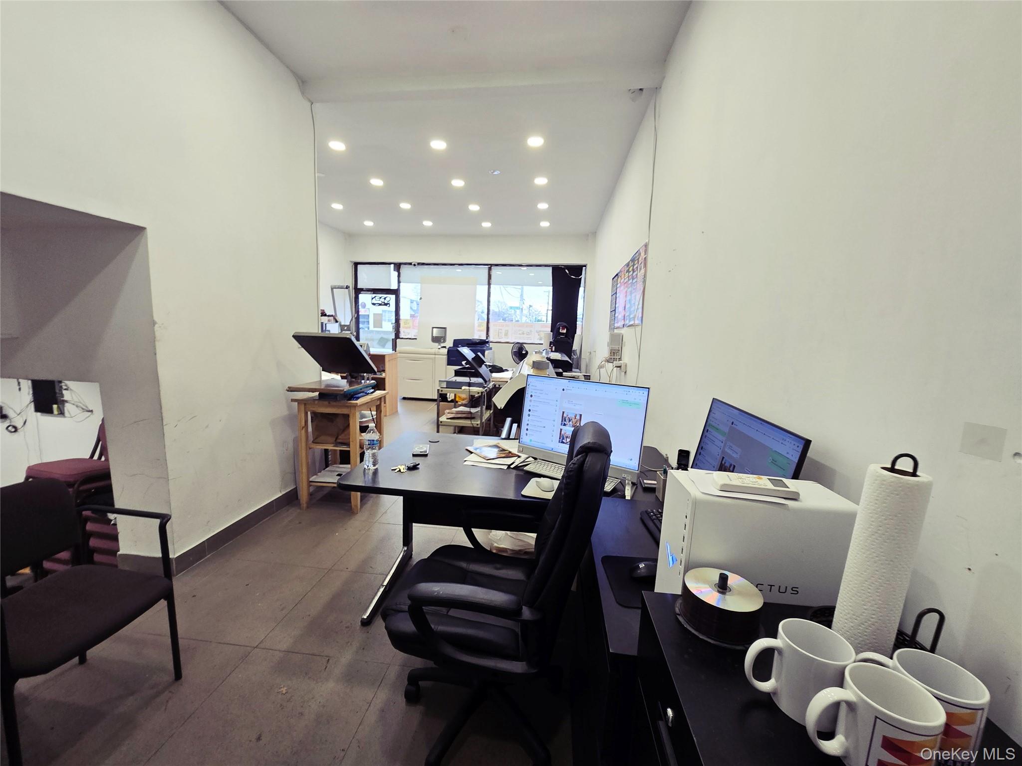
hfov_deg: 106.2
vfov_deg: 89.9
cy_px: 383
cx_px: 511
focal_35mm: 13
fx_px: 384
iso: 80
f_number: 2.2
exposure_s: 1/60
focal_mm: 2.2
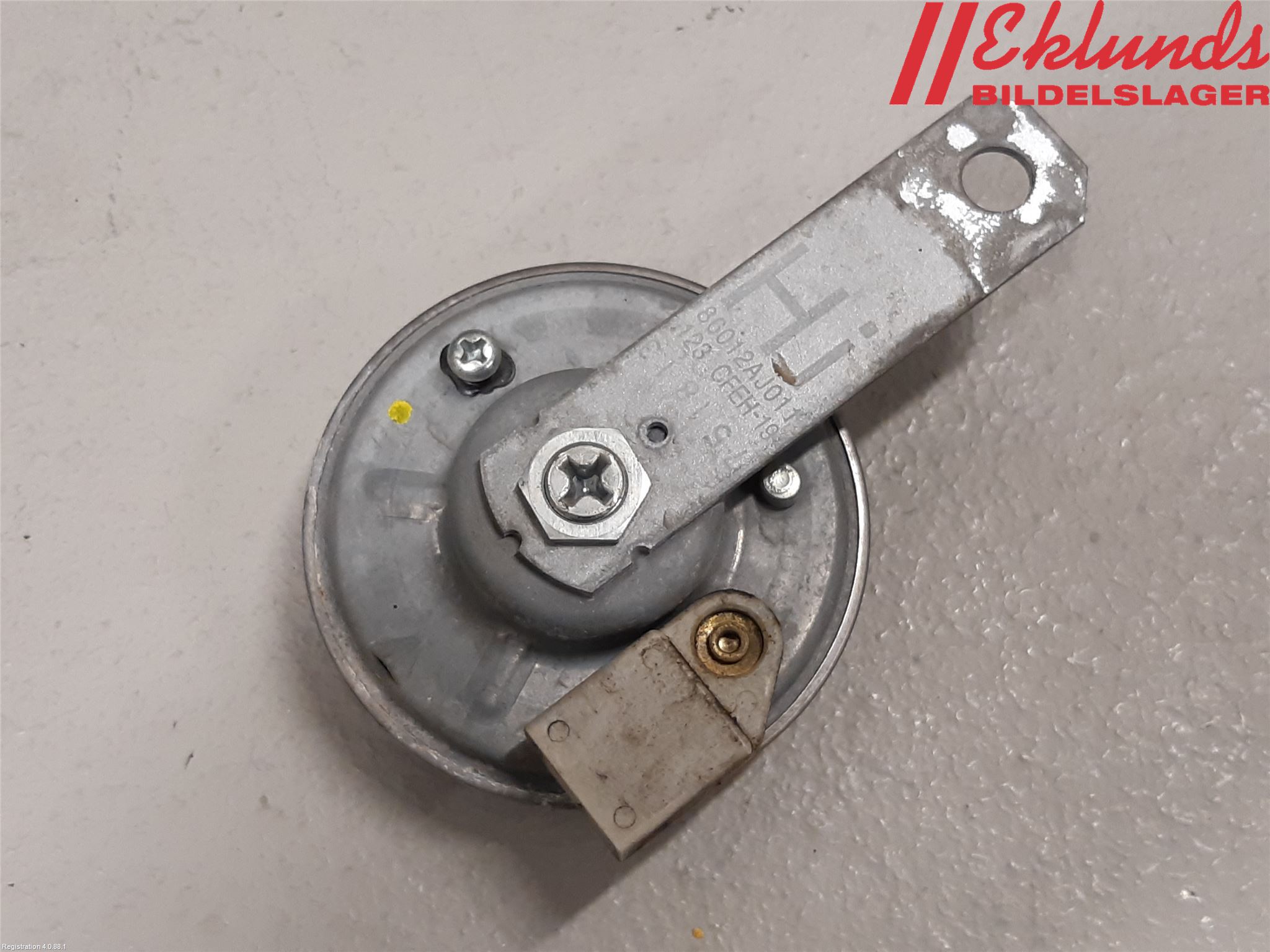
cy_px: 476
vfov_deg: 53.1
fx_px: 954
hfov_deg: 67.3
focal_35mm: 26
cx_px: 635
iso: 125
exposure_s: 1/50
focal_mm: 3.93
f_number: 1.7
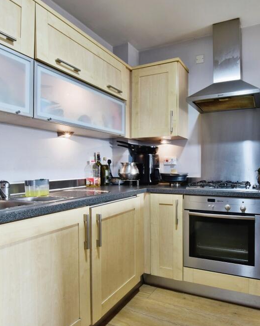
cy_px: 159
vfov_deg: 75.0
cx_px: 165
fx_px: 212
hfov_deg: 62.1
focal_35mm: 22
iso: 640
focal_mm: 10
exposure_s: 1/13
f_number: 8
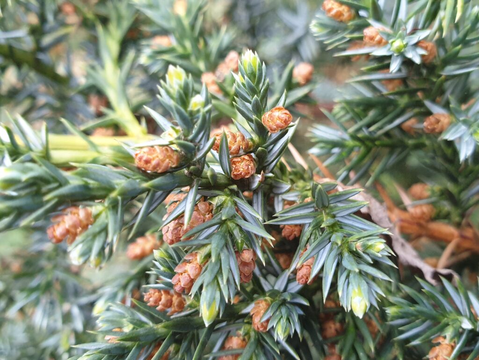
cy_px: 180
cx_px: 240
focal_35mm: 26
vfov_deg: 53.1
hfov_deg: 67.3
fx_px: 360
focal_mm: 4.3
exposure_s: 1/60
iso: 320
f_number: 2.4
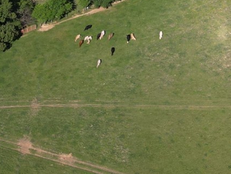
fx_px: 768
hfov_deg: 16.8
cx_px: 220
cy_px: -162
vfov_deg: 11.7
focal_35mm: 115
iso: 100
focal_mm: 6.72
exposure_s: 1/2500
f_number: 1.7
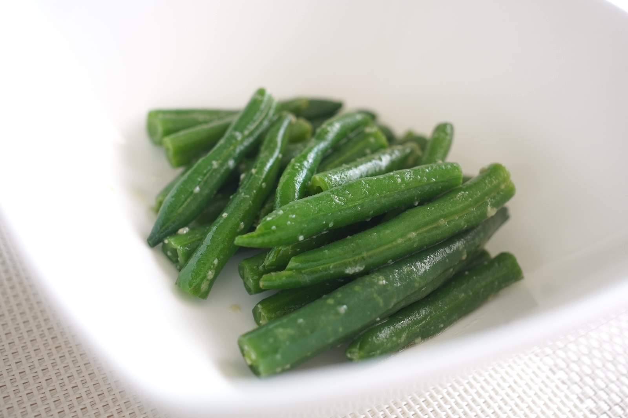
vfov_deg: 36.9
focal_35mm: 36
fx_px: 628
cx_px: 314
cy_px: 209
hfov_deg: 53.1
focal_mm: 24
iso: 400
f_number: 3.5
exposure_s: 1/40
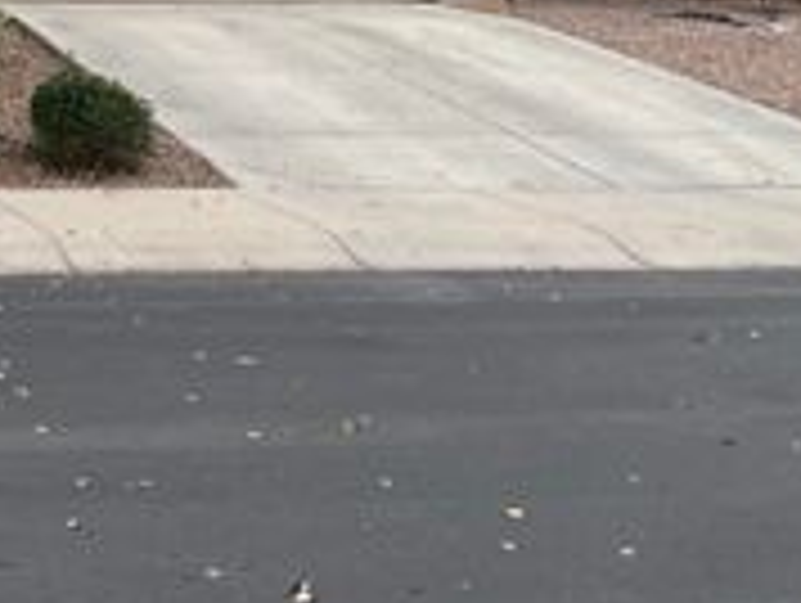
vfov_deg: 18.5
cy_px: -223
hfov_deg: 23.5
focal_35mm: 73
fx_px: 1691
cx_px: -248
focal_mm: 5.1
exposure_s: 1/363
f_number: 1.6
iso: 50
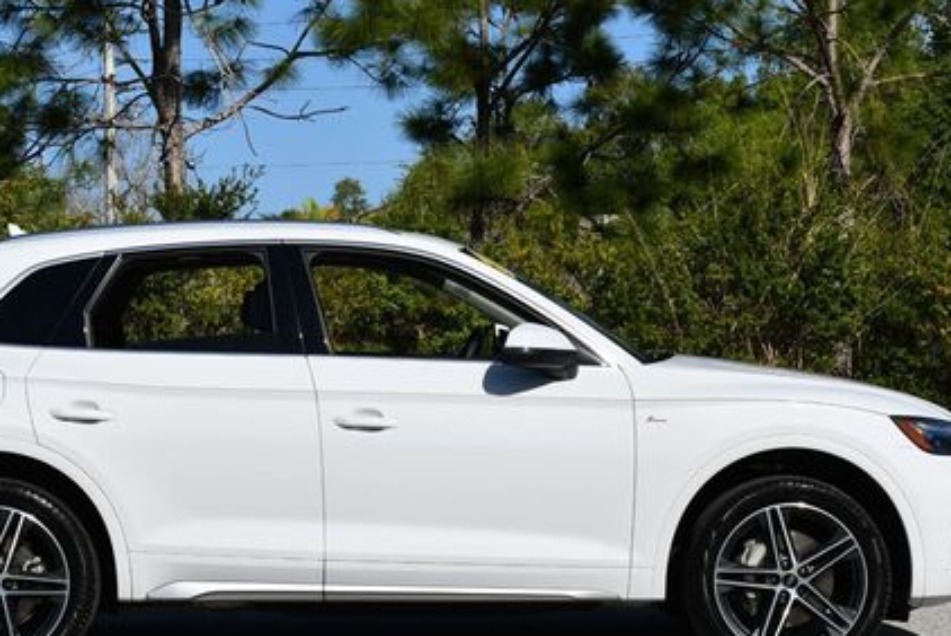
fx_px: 2564
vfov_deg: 14.1
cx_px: 381
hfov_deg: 21.0
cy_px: 300
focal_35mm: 97
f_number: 9
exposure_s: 1/320
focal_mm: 32
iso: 100
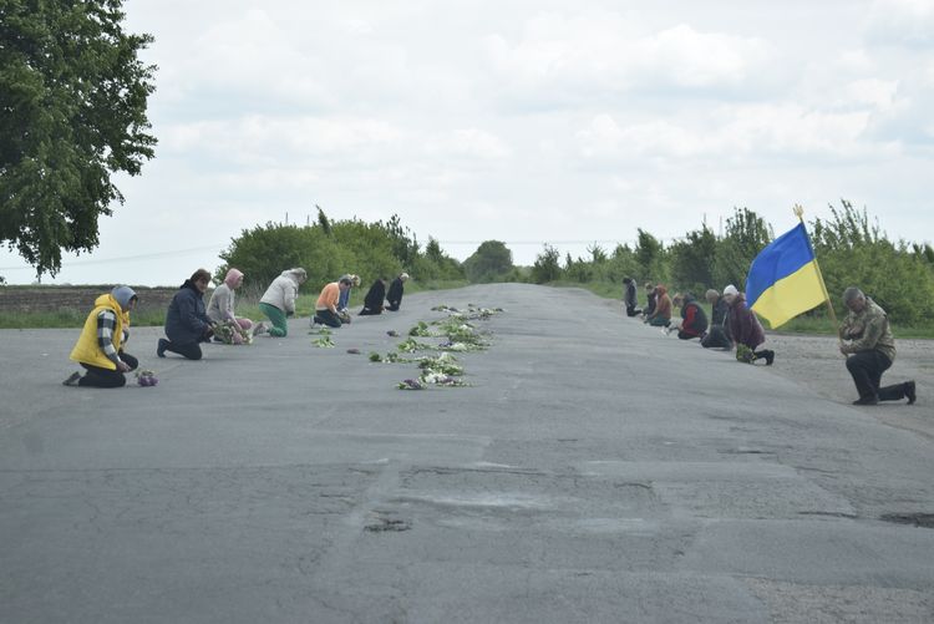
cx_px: 467
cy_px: 312
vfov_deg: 16.6
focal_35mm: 82
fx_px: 2142
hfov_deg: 24.6
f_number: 5.6
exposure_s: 1/400
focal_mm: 55
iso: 200
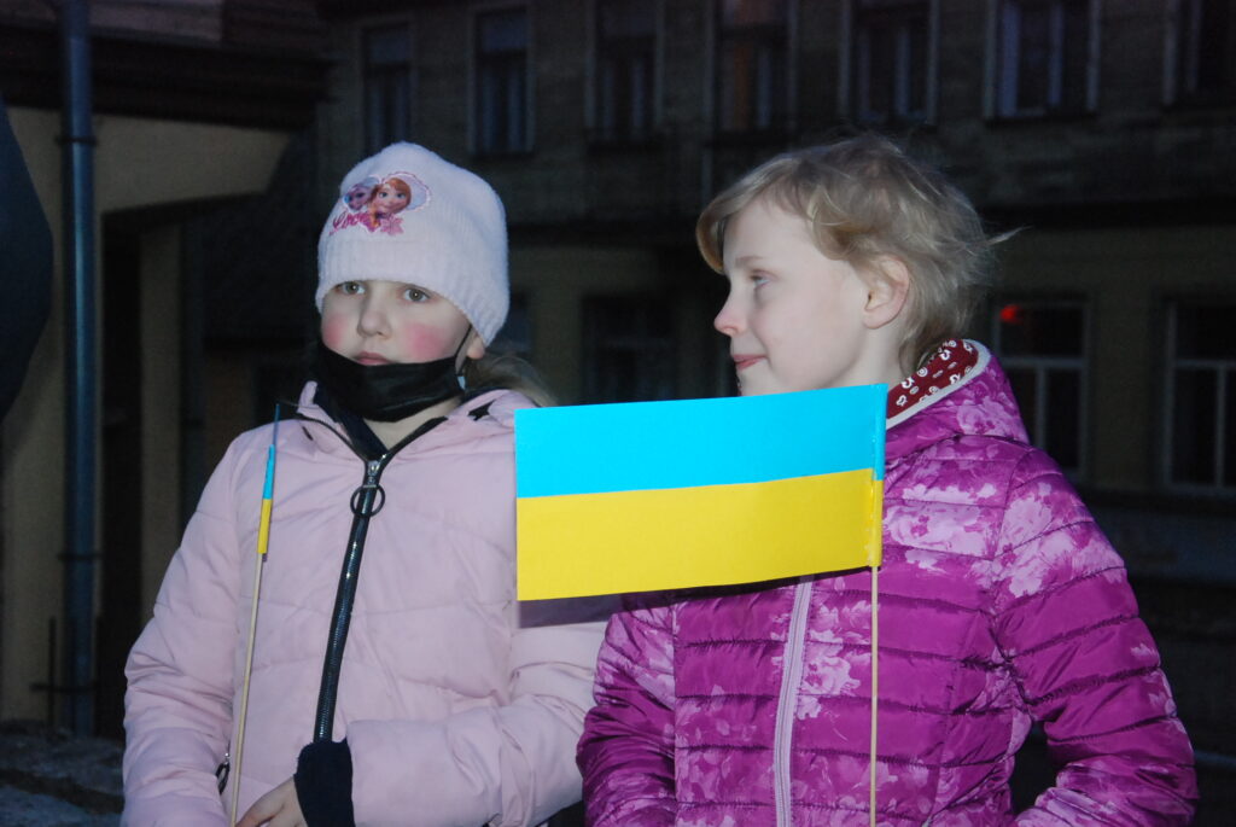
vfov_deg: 19.0
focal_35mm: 72
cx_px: 618
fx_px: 2474
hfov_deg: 28.0
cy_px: 414
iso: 1600
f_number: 5.6
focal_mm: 48
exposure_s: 1/60
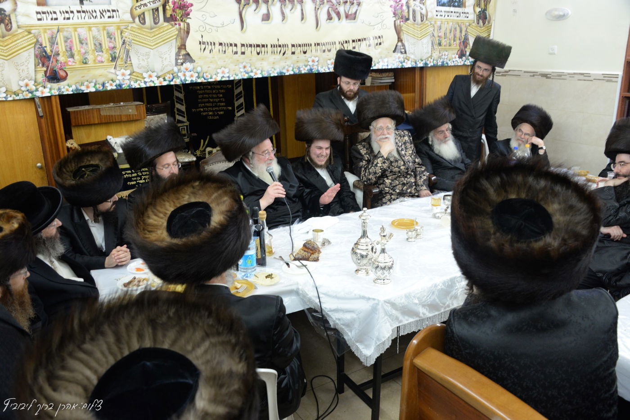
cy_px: 210
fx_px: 490
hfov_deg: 65.5
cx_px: 315
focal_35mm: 28
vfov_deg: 46.4
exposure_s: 1/60
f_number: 5.6
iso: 1600
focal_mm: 28
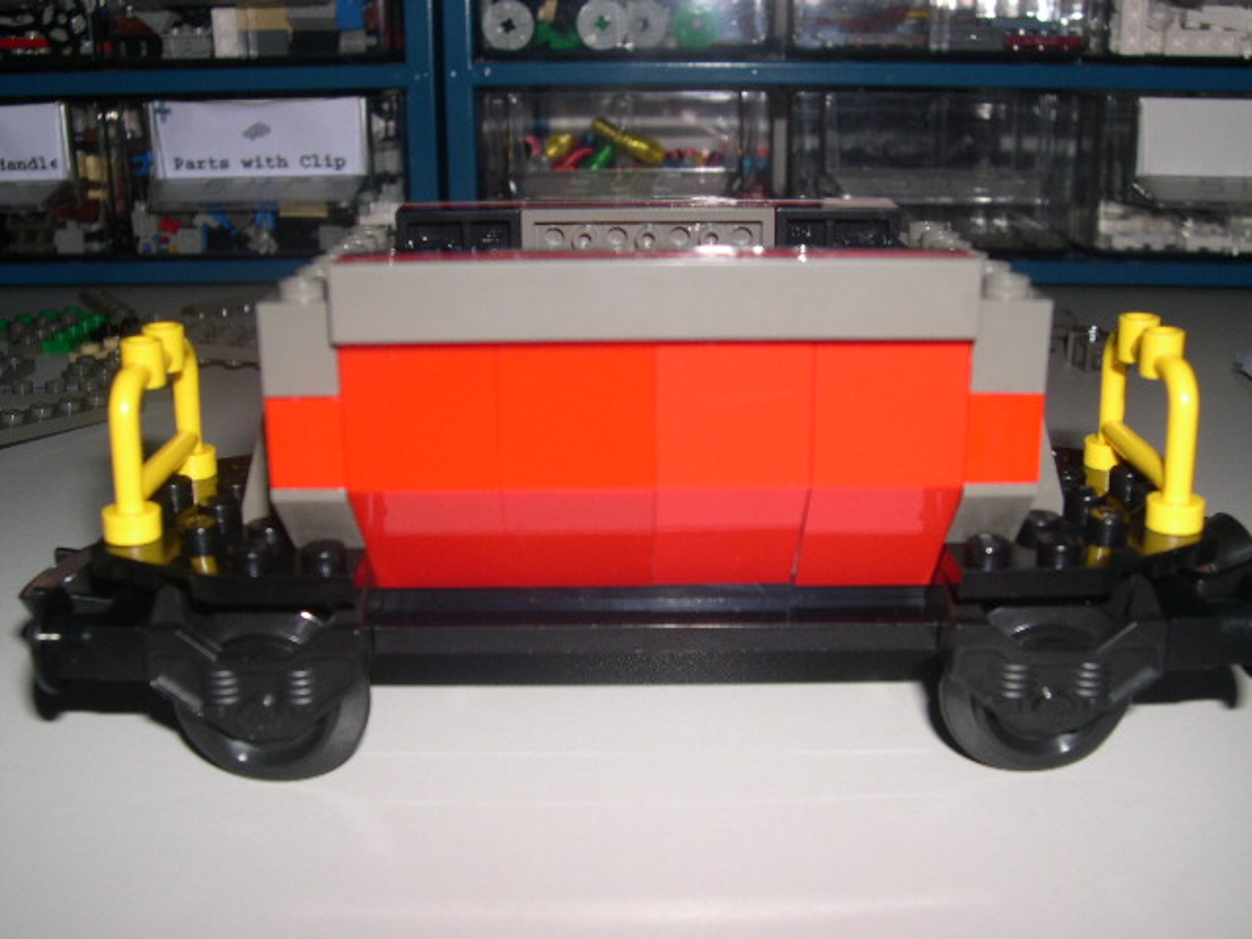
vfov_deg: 37.7
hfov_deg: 49.0
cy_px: 470
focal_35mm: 38
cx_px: 626
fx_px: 1374
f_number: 7.6
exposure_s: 1/60
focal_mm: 8
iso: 100
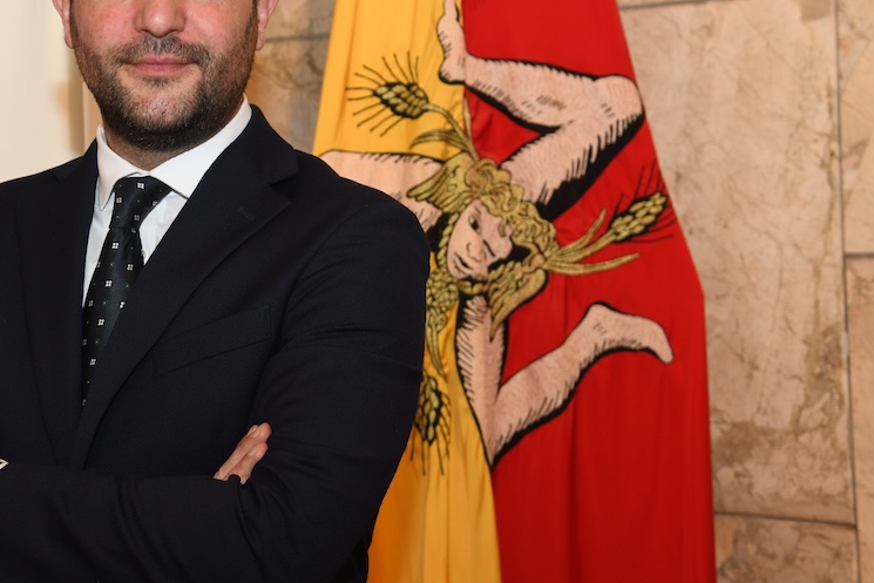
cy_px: 186
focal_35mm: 79
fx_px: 1918
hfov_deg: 25.2
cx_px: 165
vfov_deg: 17.2
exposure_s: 1/80
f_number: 5.6
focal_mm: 46
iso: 800
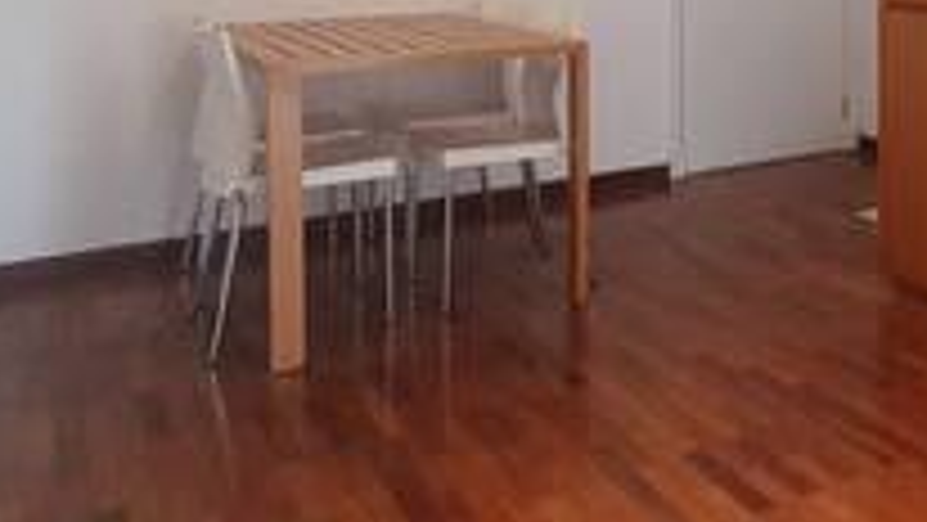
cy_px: -122
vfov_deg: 24.3
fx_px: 1082
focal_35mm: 44
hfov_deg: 40.9
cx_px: 914
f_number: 2.2
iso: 125
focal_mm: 1.8
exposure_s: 1/60
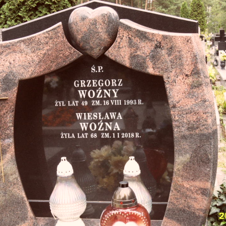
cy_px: 120
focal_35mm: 63
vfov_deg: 27.3
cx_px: 123
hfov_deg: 27.3
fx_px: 465
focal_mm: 8.2
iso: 100
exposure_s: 1/125
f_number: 3.8
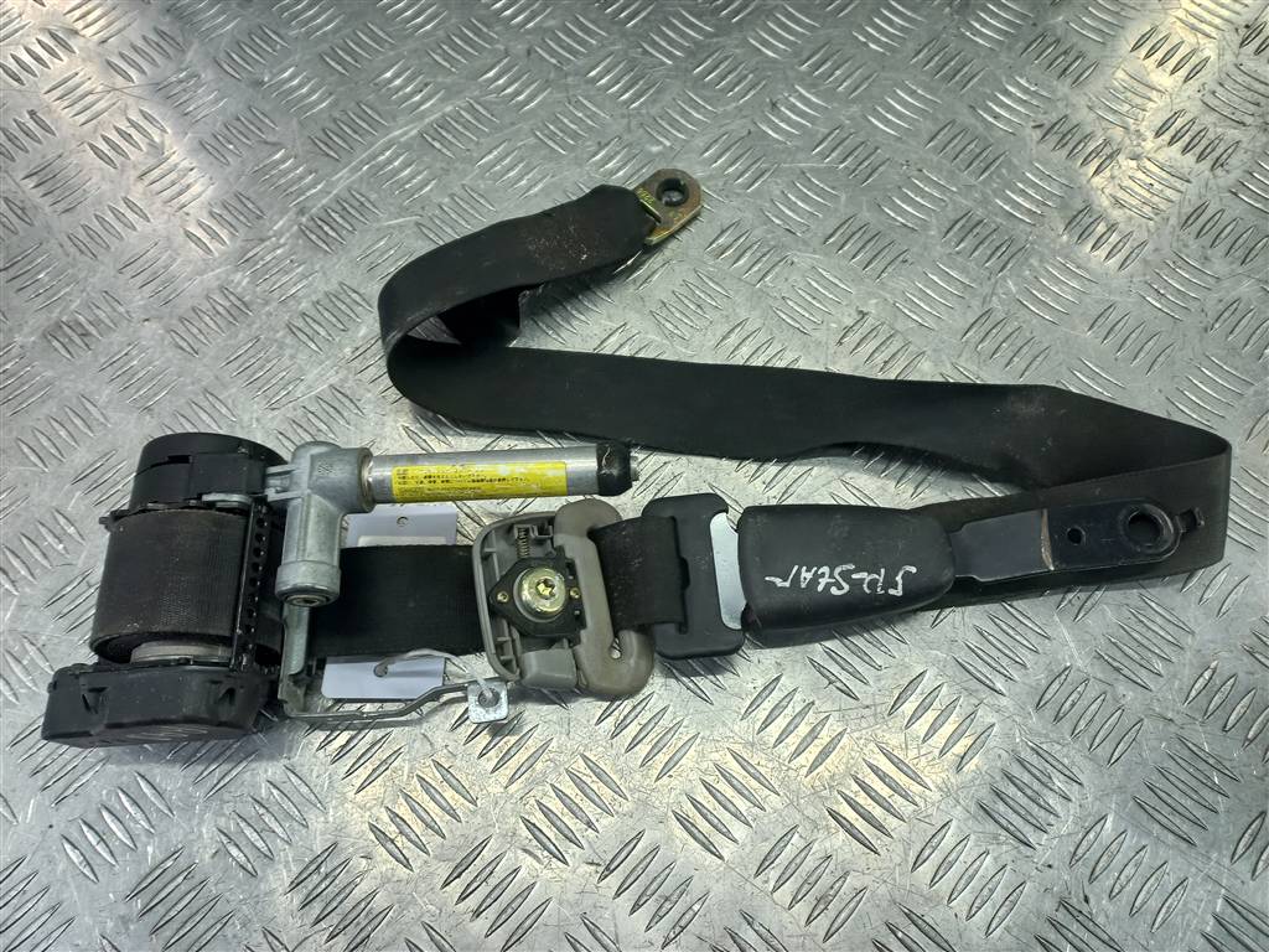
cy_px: 476
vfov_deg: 54.9
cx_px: 634
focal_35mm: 25
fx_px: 916
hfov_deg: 69.4
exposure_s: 1/50
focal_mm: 4.6
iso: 50
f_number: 1.8
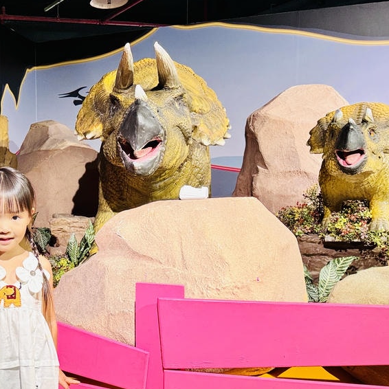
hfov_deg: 35.2
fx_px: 572
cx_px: 32
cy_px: 229
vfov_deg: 37.4
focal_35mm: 45
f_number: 1.78
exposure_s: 1/60
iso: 250
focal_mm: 6.76
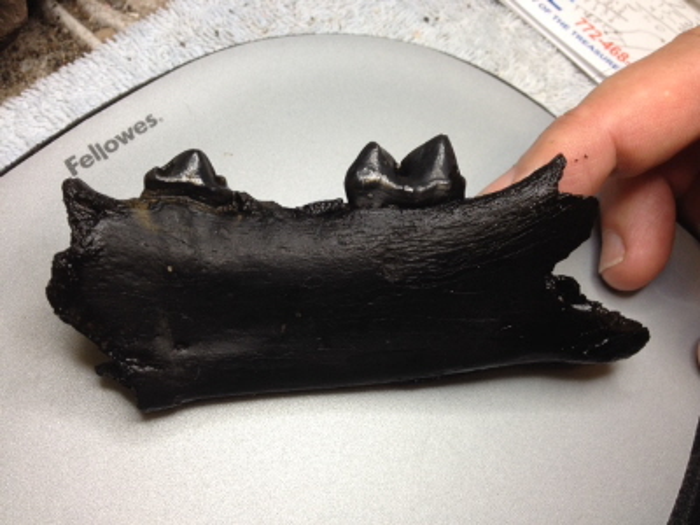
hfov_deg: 52.6
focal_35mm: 35
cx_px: 350
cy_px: 262
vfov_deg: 40.7
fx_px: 708
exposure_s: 1/60
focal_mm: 4.28
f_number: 2.4
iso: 64
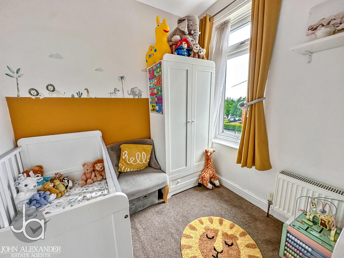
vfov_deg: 85.7
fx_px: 139
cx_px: 172
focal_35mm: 14
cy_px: 129
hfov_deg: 102.1
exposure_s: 1/100
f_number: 2.2
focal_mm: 2.22
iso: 64
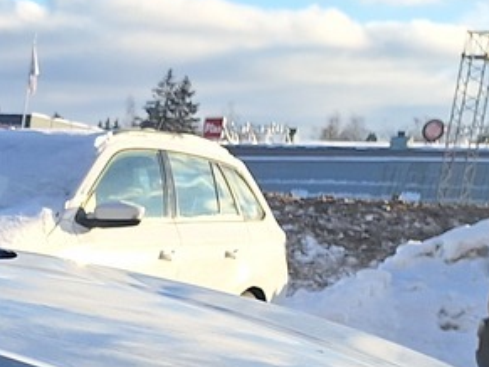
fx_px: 1610
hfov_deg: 14.7
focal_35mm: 114
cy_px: 670
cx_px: -447
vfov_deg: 11.9
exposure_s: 1/1678
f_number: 1.8
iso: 40
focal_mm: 5.54
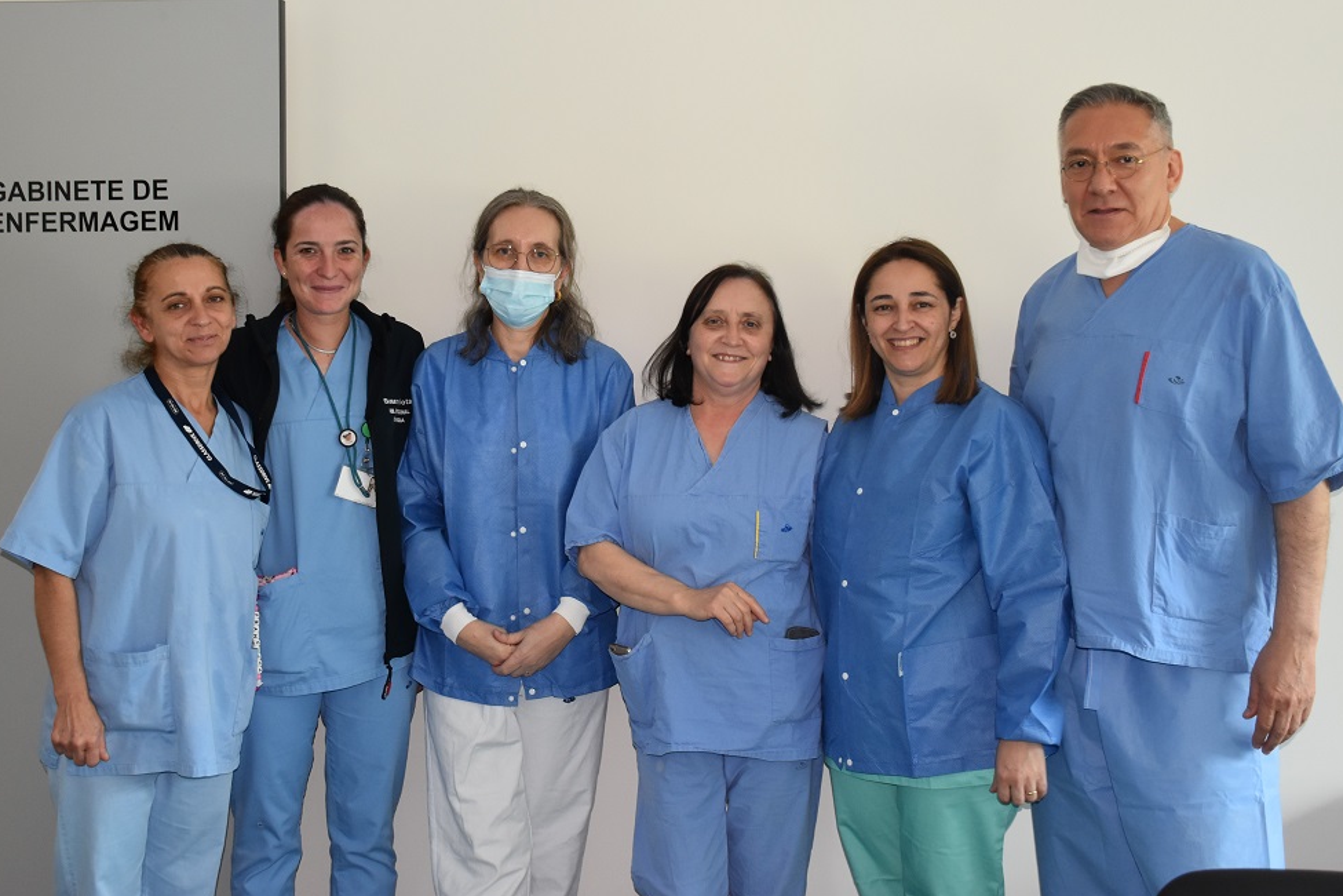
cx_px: 671
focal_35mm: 40
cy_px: 458
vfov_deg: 33.4
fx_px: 1492
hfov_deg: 48.5
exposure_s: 1/80
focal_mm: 26
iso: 800
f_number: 4.5
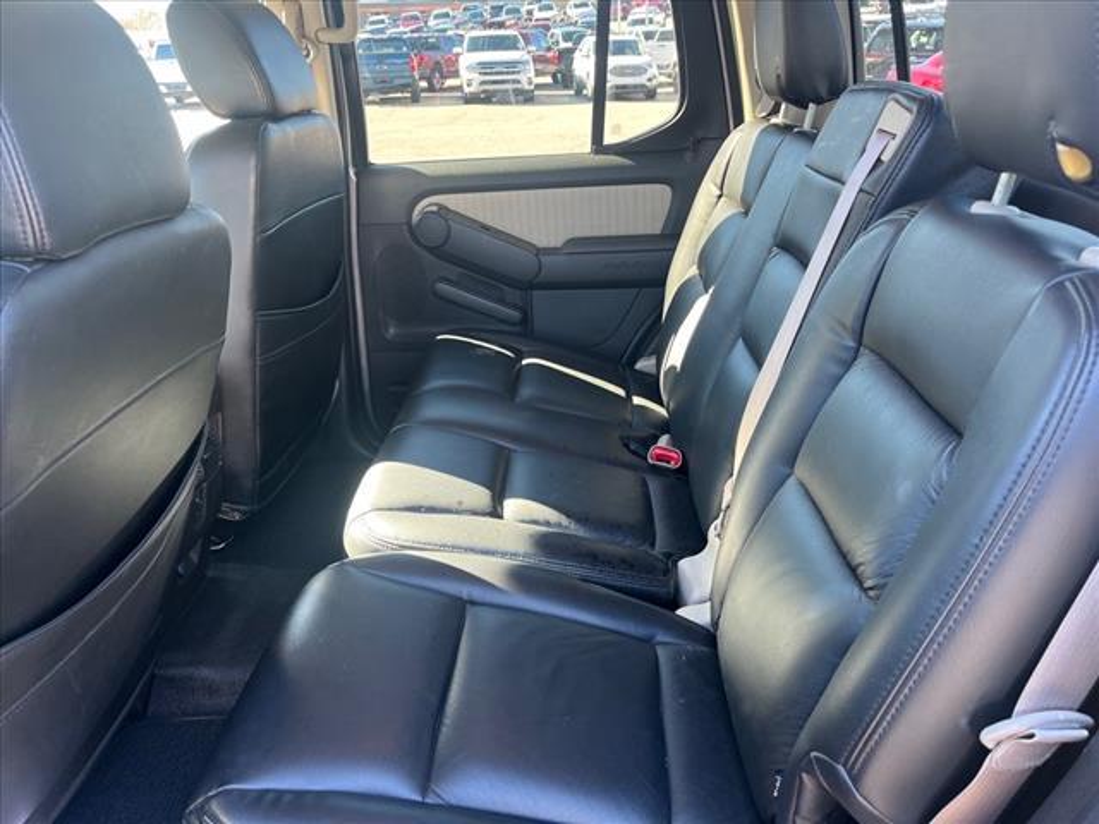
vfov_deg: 53.1
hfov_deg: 67.3
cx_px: 550
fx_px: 825
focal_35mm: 26
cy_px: 412
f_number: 1.6
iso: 125
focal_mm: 5.1
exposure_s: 1/69
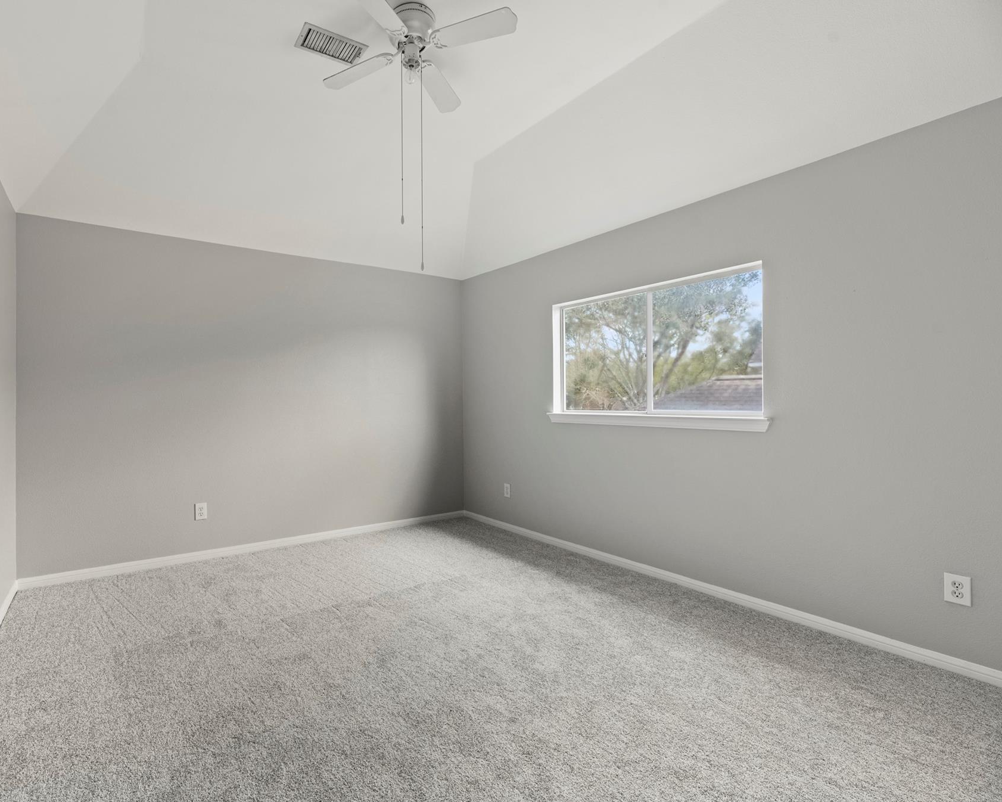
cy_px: 397
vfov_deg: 80.4
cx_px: 409
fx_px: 475
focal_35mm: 16
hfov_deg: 92.1
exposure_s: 1/6
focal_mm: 14
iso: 800
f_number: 8
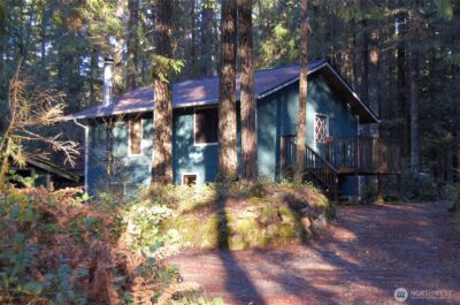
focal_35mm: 51
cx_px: 230
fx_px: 650
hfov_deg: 39.0
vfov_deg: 26.4
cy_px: 152
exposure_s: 1/40
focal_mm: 34
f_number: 4.5
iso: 400
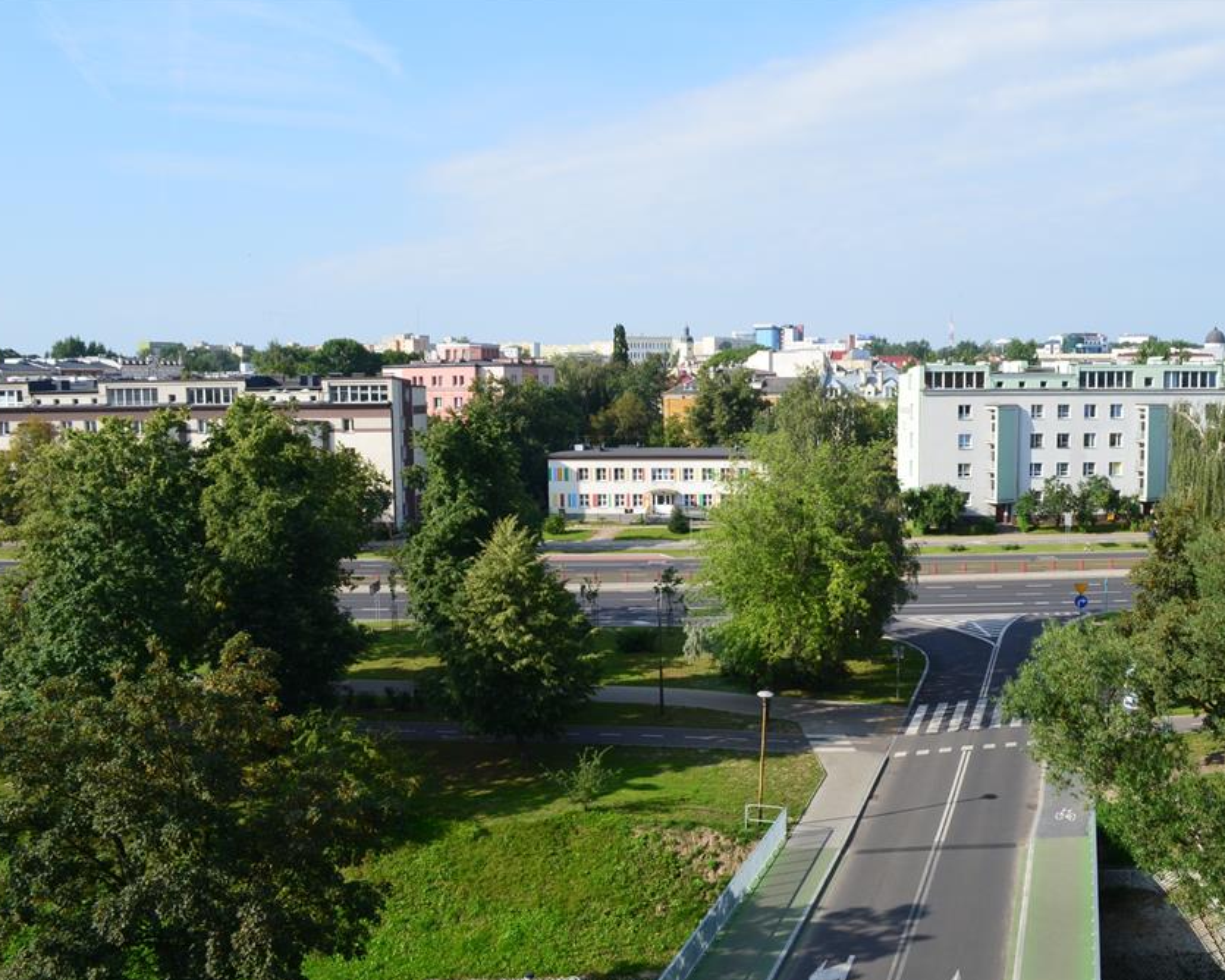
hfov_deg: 56.9
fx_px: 1124
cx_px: 709
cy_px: 490
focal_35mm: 31
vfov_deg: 47.1
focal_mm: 18
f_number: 11
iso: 200
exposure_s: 1/125
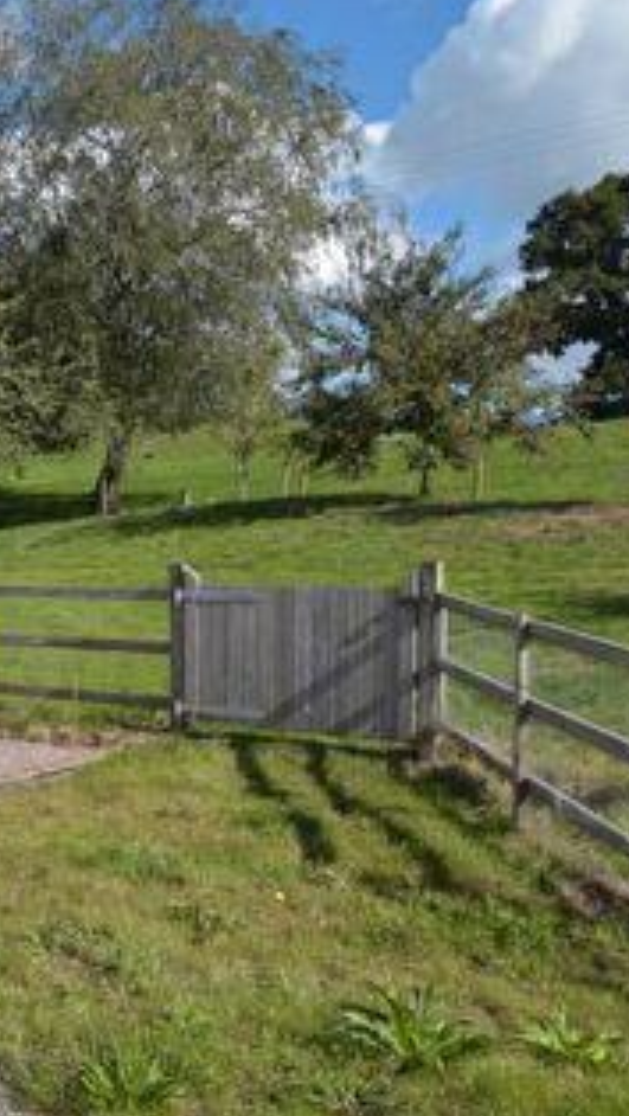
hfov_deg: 22.1
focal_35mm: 42
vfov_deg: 48.3
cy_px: 585
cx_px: -380
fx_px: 1243
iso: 250
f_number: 9.5
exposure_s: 1/350
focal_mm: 12
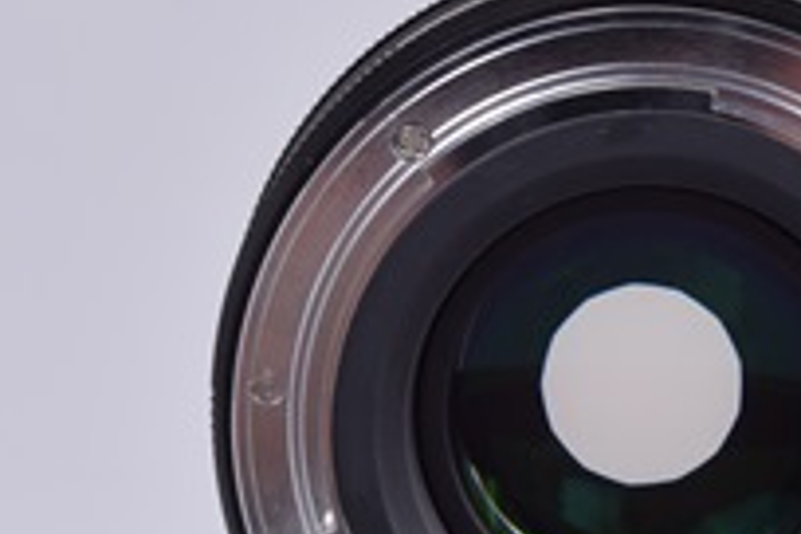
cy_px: 365
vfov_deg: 6.9
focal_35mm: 198
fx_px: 4416
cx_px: 699
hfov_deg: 10.3
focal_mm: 45
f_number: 16
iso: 100
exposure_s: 1/100
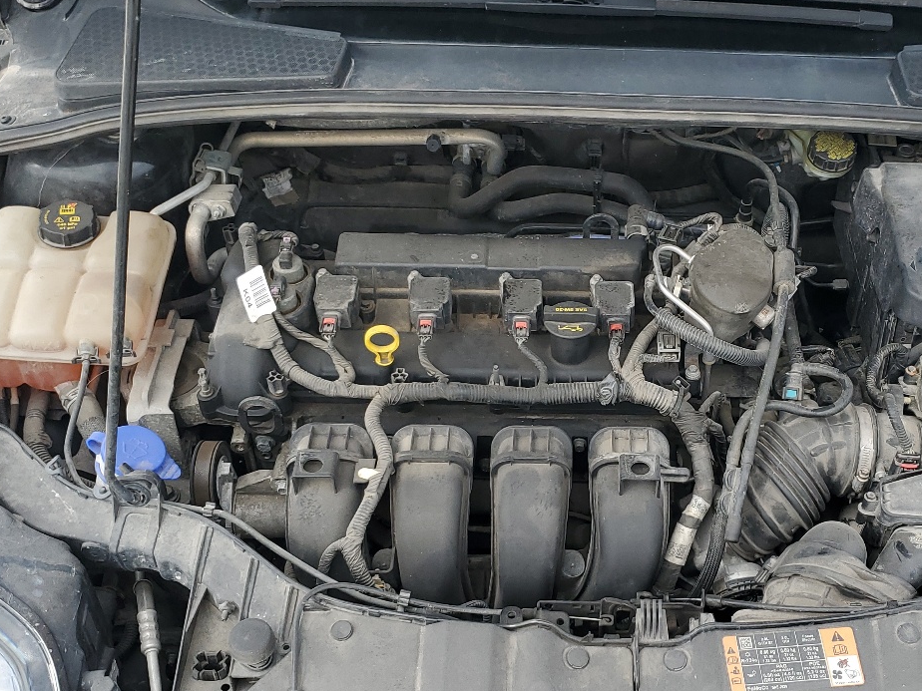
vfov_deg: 32.1
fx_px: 1199
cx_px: 628
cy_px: 418
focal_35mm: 45
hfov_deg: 41.4
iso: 50
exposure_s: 1/909
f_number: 1.5
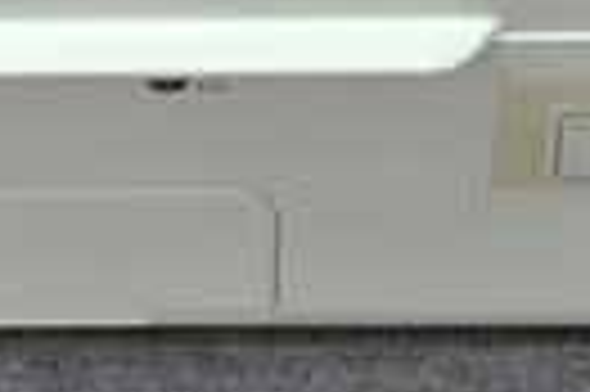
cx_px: 167
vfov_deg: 10.2
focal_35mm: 110
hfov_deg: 18.5
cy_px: -640
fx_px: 1801
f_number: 1.6
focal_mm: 5.96
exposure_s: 1/120
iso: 32
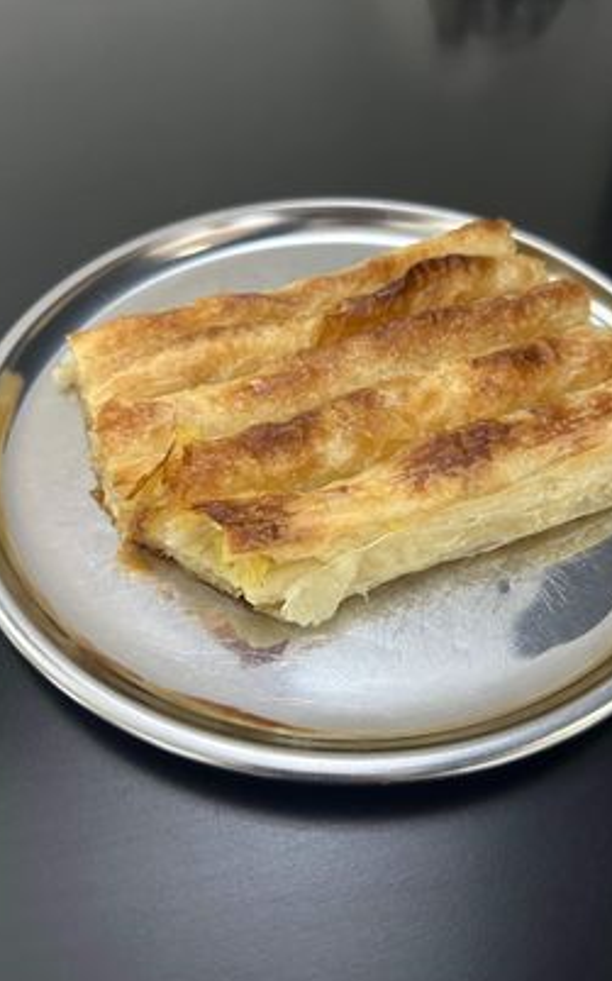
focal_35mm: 27
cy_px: 467
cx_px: 351
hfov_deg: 45.9
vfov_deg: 68.4
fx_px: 721
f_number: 1.78
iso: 500
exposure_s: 1/50
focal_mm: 6.86
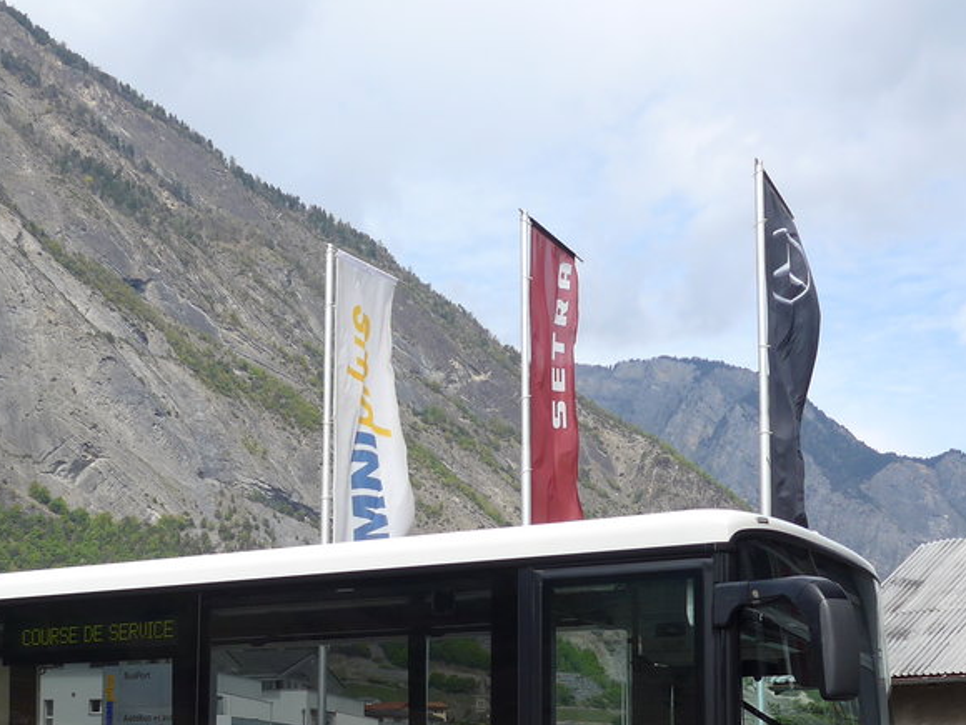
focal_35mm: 60
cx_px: 245
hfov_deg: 31.6
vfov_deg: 23.8
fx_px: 1674
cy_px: 638
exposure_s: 1/1600
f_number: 2.8
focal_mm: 6
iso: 80
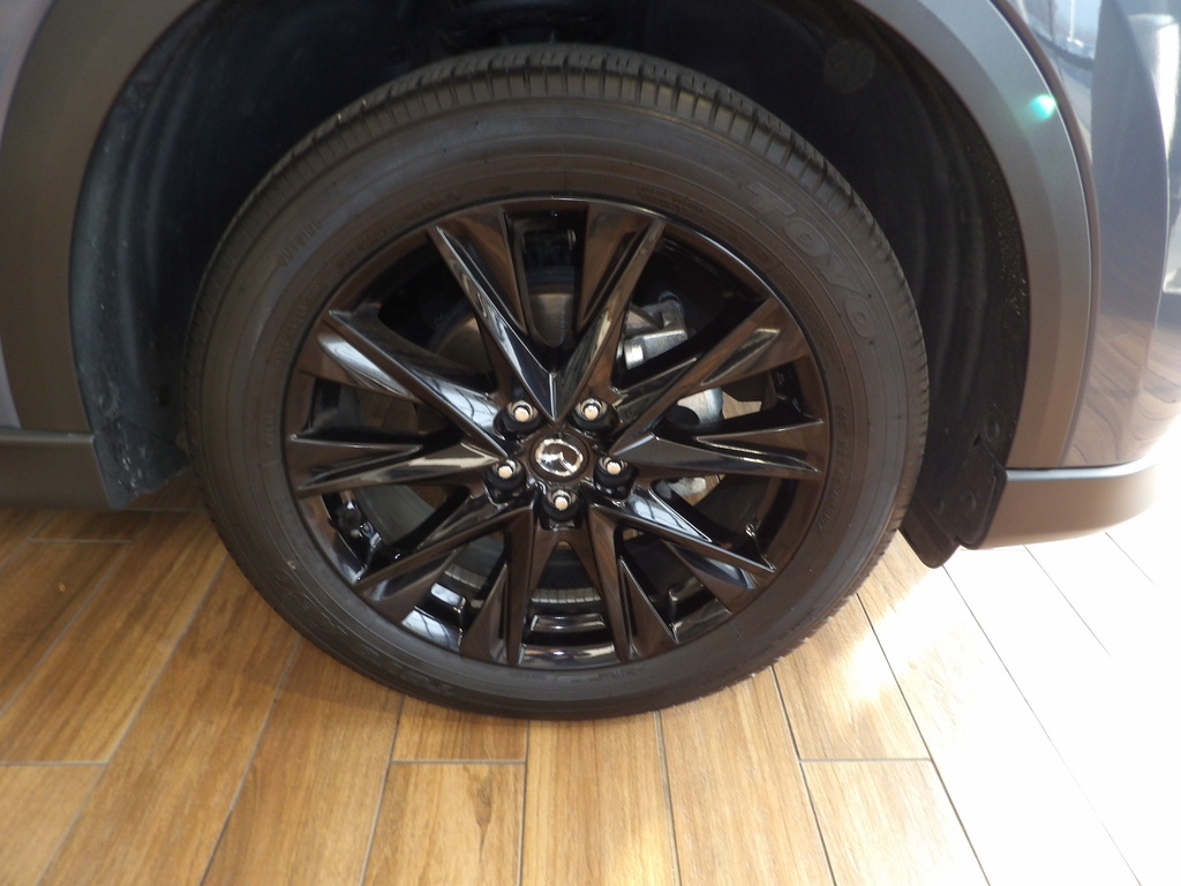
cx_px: 590
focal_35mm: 24
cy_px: 443
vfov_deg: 56.8
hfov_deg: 71.6
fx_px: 819
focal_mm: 4.3
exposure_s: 1/32
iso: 200
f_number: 3.2
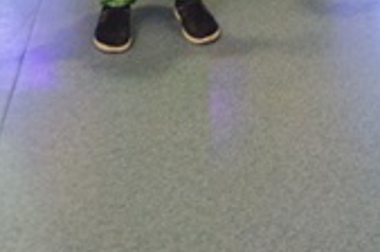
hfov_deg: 22.8
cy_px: -380
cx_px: 259
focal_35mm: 89
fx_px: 938
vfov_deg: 11.9
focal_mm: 10
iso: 900
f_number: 3.5
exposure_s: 1/30
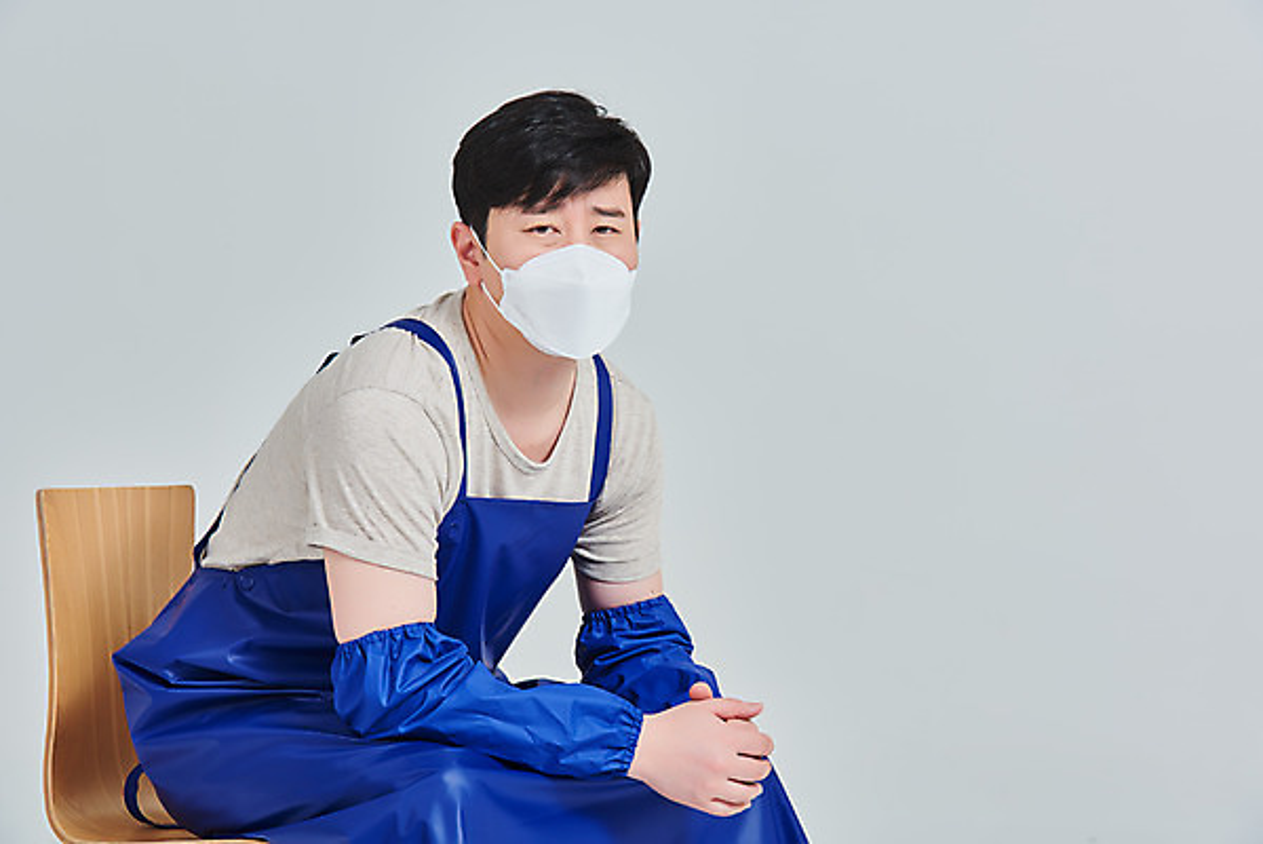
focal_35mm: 130
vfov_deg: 10.6
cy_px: 422
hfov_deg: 15.8
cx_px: 632
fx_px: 4563
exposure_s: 1/125
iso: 100
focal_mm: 130
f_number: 14
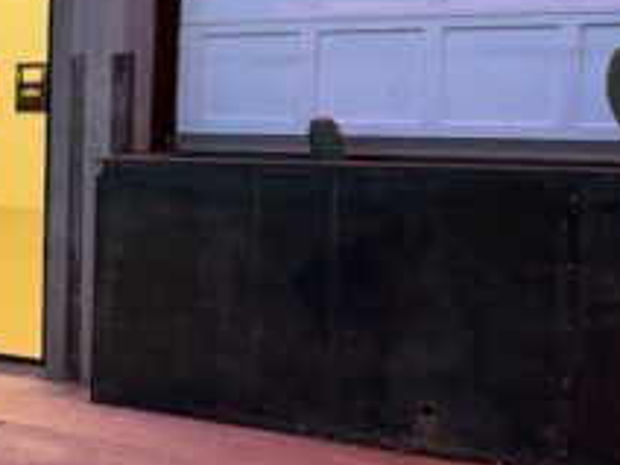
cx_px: -99
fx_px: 1218
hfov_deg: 25.9
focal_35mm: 68
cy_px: 193
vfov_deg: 21.6
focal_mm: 6.76
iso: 640
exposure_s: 1/59
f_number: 1.78
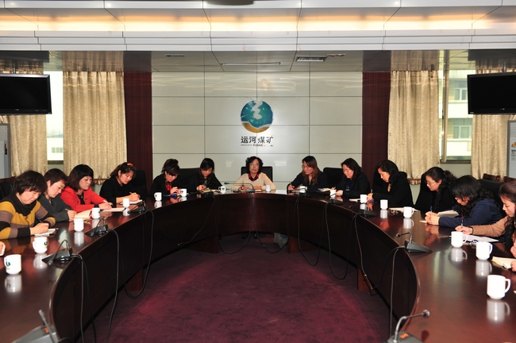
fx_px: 515
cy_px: 172
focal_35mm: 36
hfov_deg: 53.2
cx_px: 258
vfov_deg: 36.8
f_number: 4.5
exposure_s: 1/60
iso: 160
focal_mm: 36
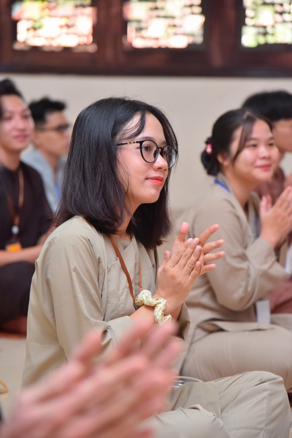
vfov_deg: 17.1
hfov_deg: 11.4
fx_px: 1458
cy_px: 219
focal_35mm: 120
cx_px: 146
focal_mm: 120
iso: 1250
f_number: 4.5
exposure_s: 1/160
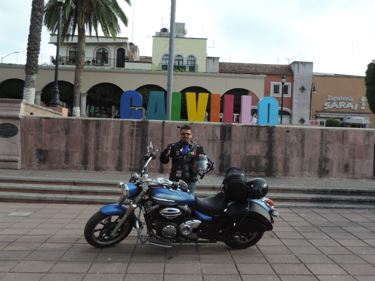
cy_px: 140
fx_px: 260
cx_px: 188
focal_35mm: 24
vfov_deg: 56.8
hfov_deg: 71.6
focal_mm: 4.3
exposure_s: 1/400
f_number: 3
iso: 80
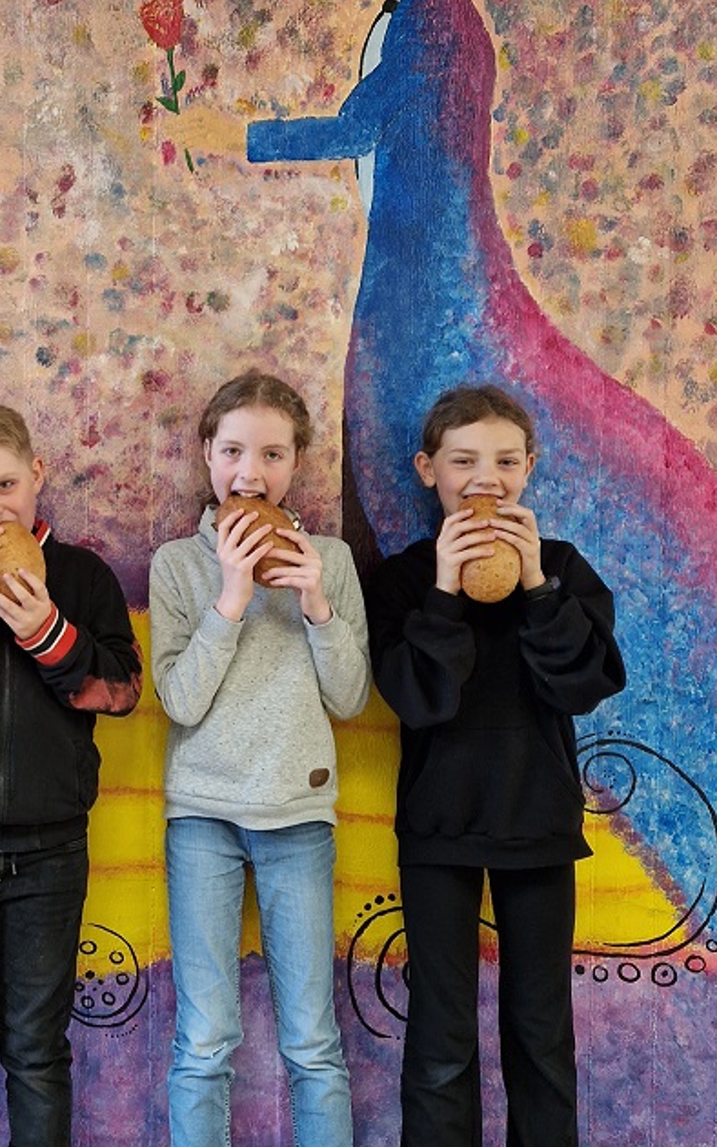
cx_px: 113
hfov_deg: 34.0
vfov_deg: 54.0
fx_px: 1125
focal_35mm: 36
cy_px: 567
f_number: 1.8
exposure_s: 1/100
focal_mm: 5.4
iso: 160
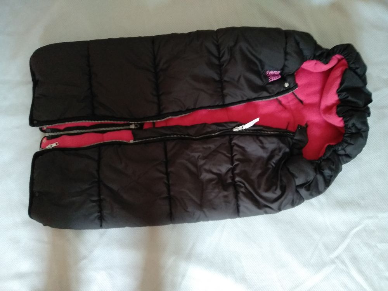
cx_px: 194
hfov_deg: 67.3
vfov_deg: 53.1
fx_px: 291
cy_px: 146
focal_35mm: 26
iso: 1000
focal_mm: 3.82
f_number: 2.2
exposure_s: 1/20
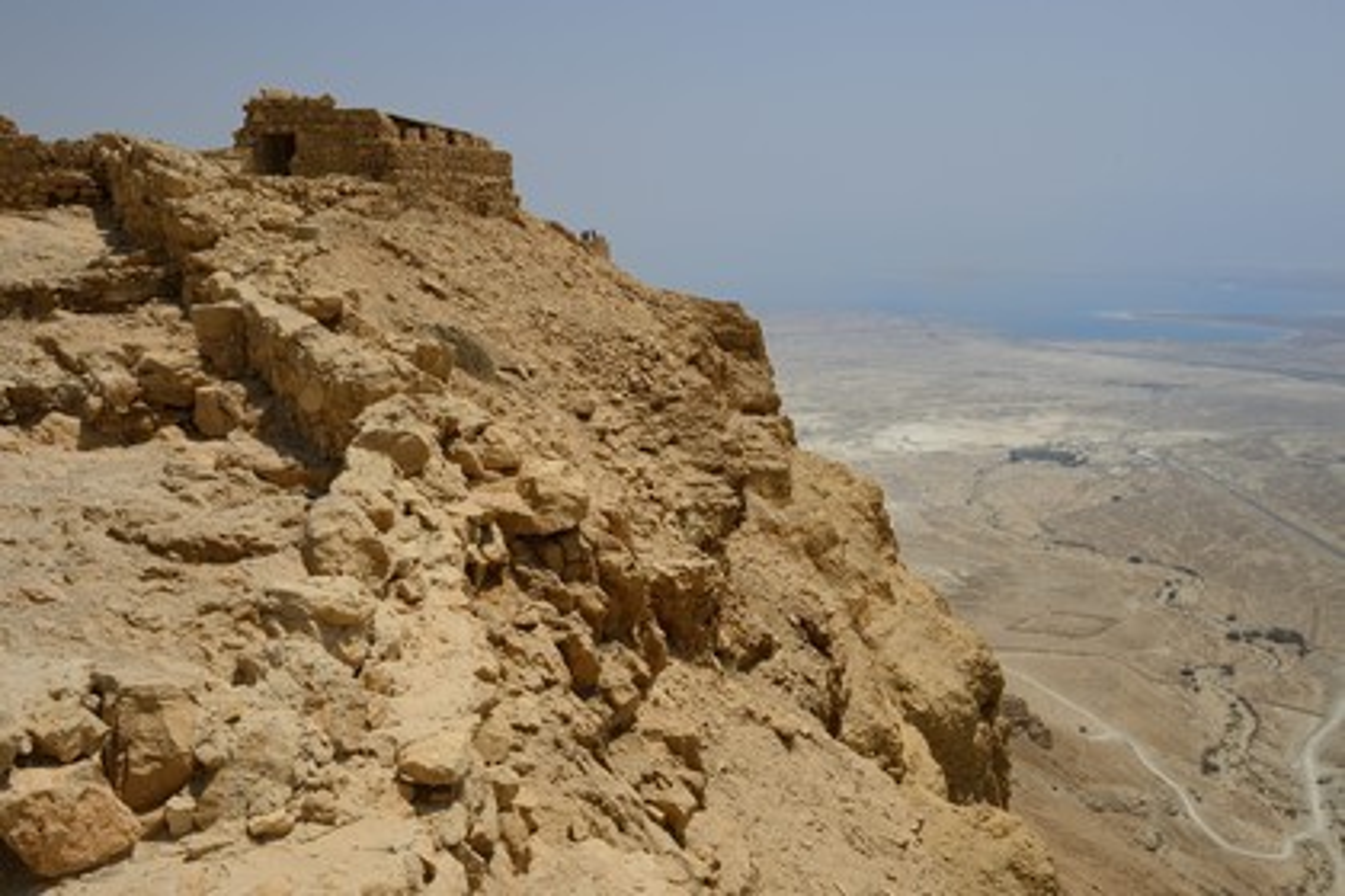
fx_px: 1158
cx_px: 672
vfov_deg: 42.3
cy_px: 448
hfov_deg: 60.3
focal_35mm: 31
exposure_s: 1/320
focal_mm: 31
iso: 100
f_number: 11
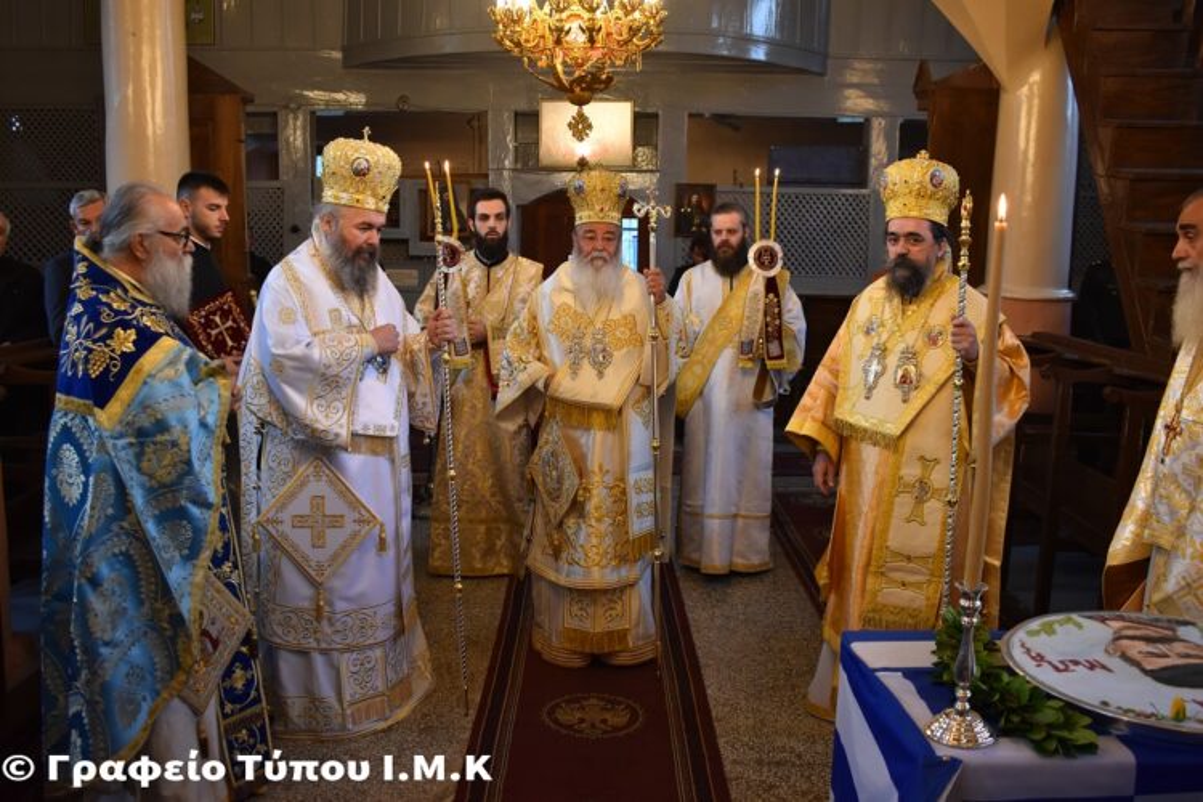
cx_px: 602
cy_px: 401
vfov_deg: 41.7
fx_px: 1053
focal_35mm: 32
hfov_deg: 59.5
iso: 800
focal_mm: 21
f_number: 3.8
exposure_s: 1/60
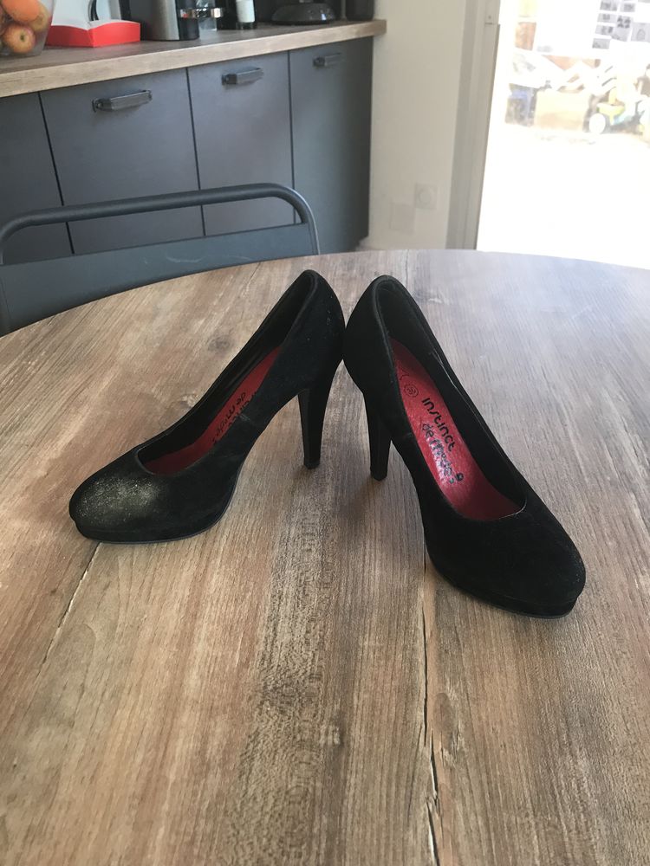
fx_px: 701
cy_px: 433
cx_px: 325
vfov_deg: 63.4
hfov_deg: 49.7
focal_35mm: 28
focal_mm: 3.99
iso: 40
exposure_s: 1/33
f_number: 1.8
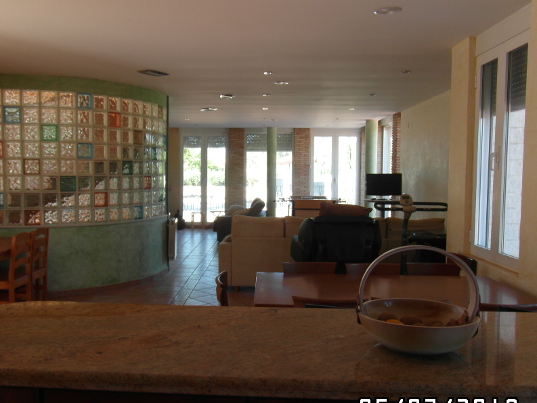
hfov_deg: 58.0
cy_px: 206
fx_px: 481
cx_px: 222
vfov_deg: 45.5
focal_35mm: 31
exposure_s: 1/30
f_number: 3.6
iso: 80
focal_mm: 4
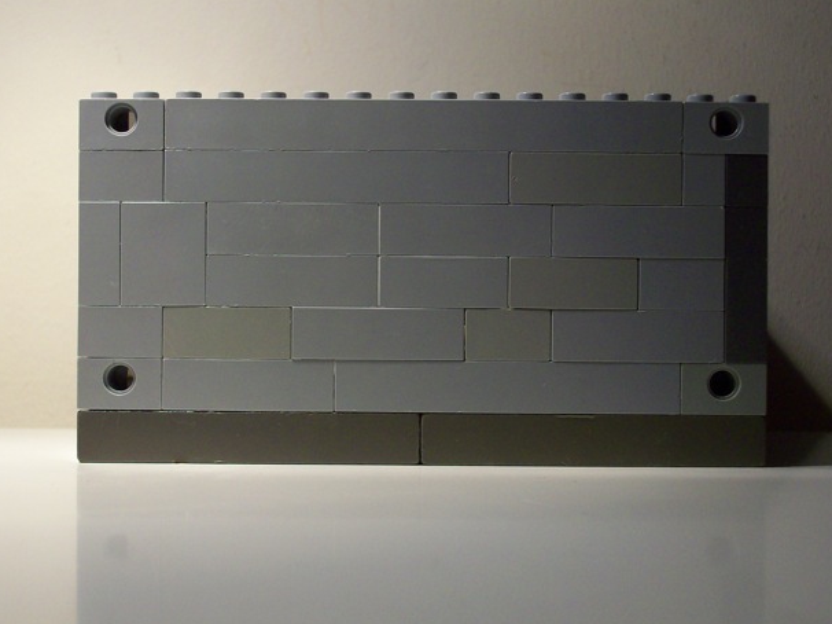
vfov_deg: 26.1
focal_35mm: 56
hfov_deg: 34.4
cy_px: 319
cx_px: 401
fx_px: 1345
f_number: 3.6
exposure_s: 1/48.5
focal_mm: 8.8
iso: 160
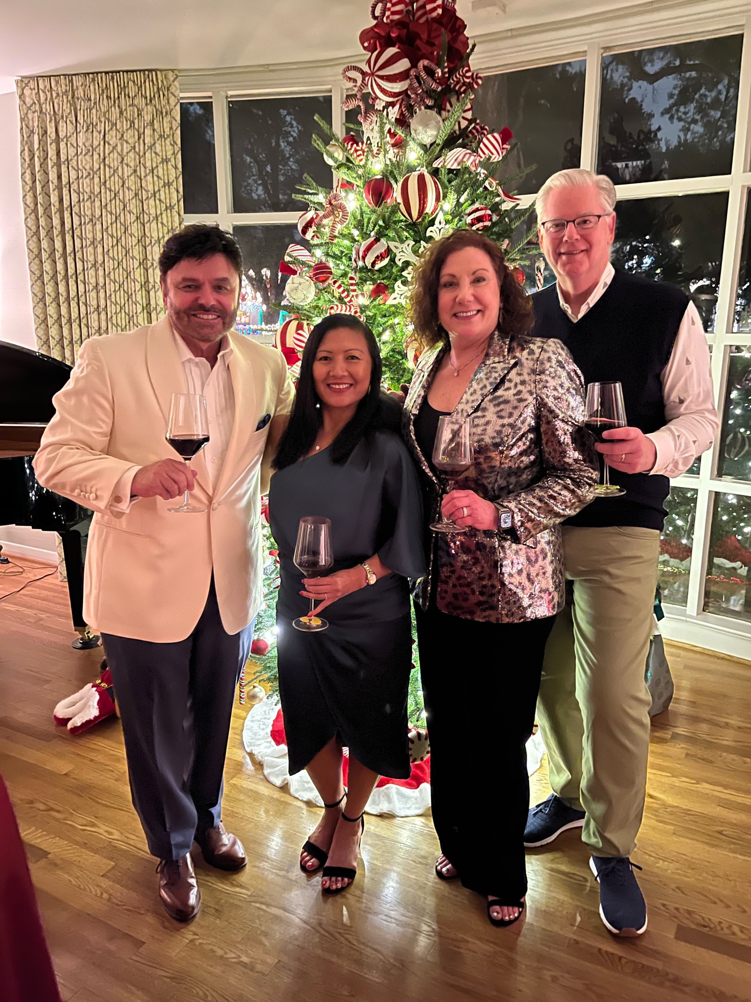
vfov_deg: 67.3
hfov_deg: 53.0
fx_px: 752
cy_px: 501
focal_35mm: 26
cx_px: 376
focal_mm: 5.1
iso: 1000
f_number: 1.6
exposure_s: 1/15
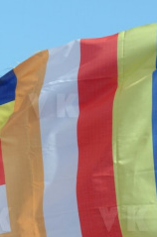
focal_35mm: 437
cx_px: 53
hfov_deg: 3.1
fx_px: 2875
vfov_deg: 4.7
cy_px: 242
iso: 125
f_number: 5.6
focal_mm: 116
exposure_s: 1/500
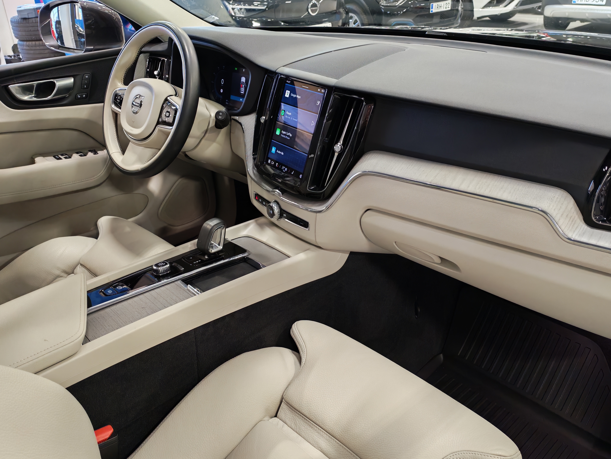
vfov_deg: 44.2
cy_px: 230
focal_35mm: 32
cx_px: 306
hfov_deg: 56.8
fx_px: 565
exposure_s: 1/100
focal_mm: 6.12
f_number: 1.9
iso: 1644
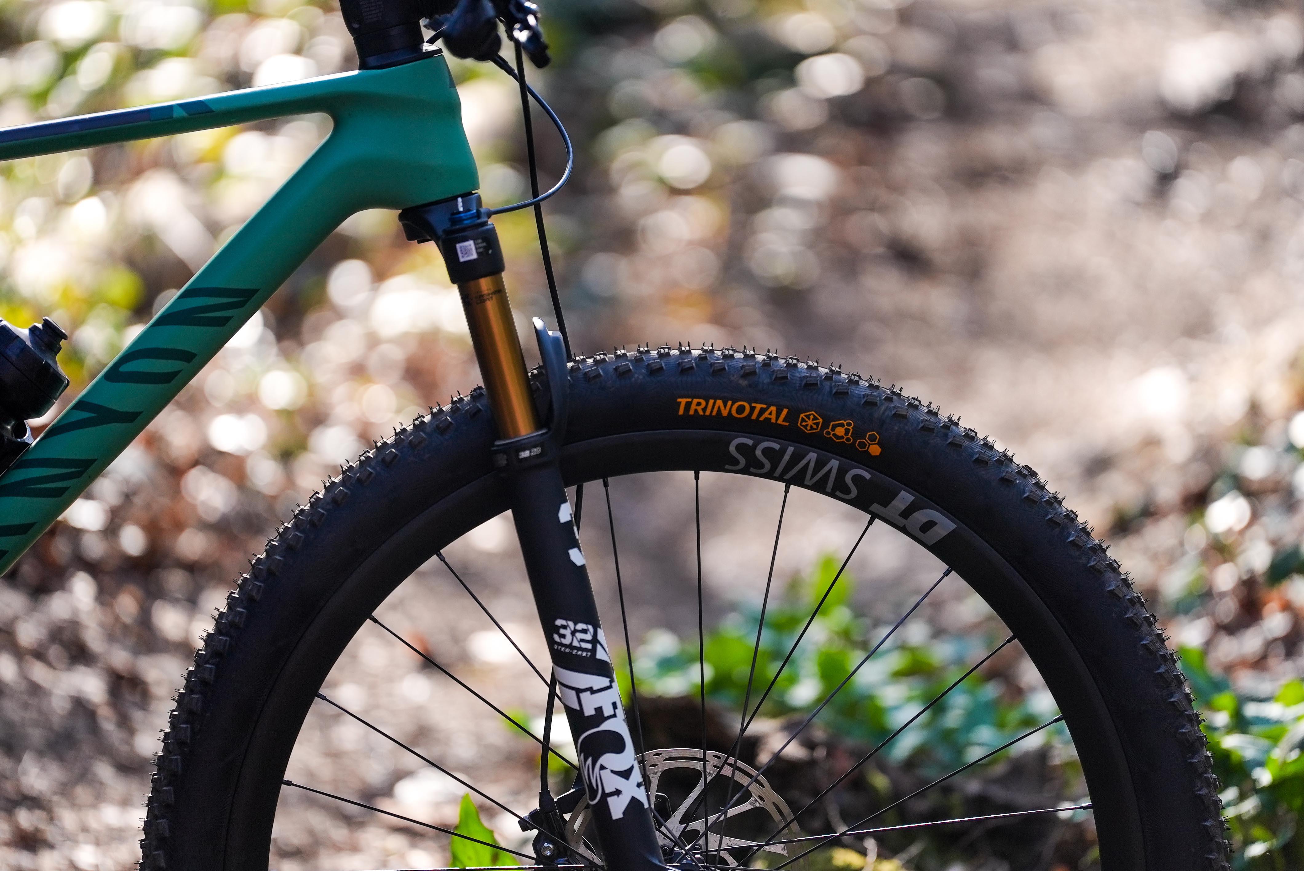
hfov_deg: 10.3
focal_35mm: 200
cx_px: 652
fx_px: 7248
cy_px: 436
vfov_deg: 6.9
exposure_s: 1/1600
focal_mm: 200
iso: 500
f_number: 2.8
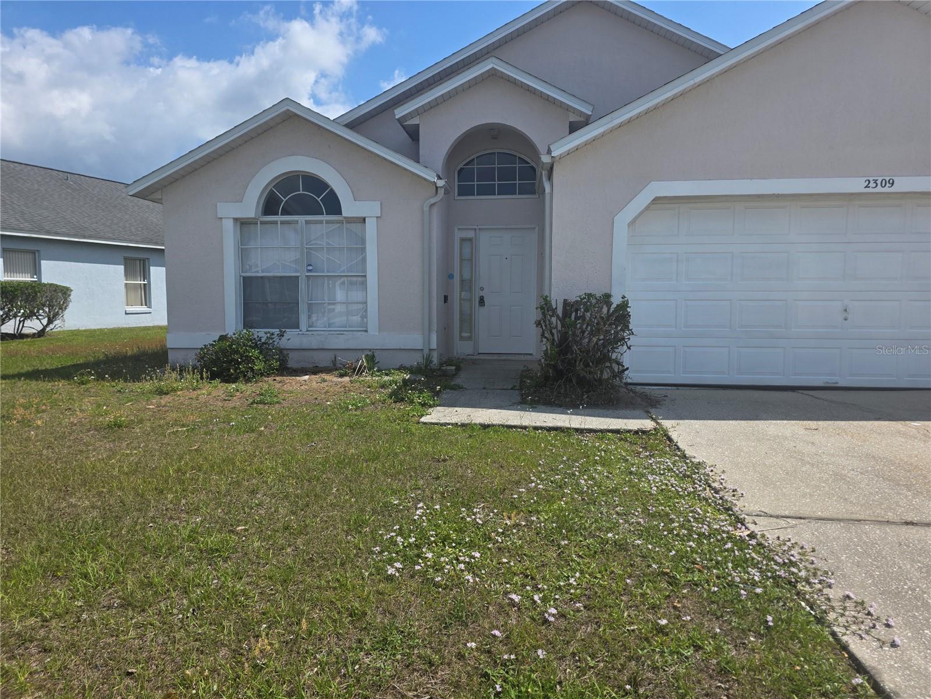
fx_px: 619
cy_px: 350
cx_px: 466
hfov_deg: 73.9
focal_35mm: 23
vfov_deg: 58.9
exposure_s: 1/7944
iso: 80
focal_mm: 6.3
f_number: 1.7
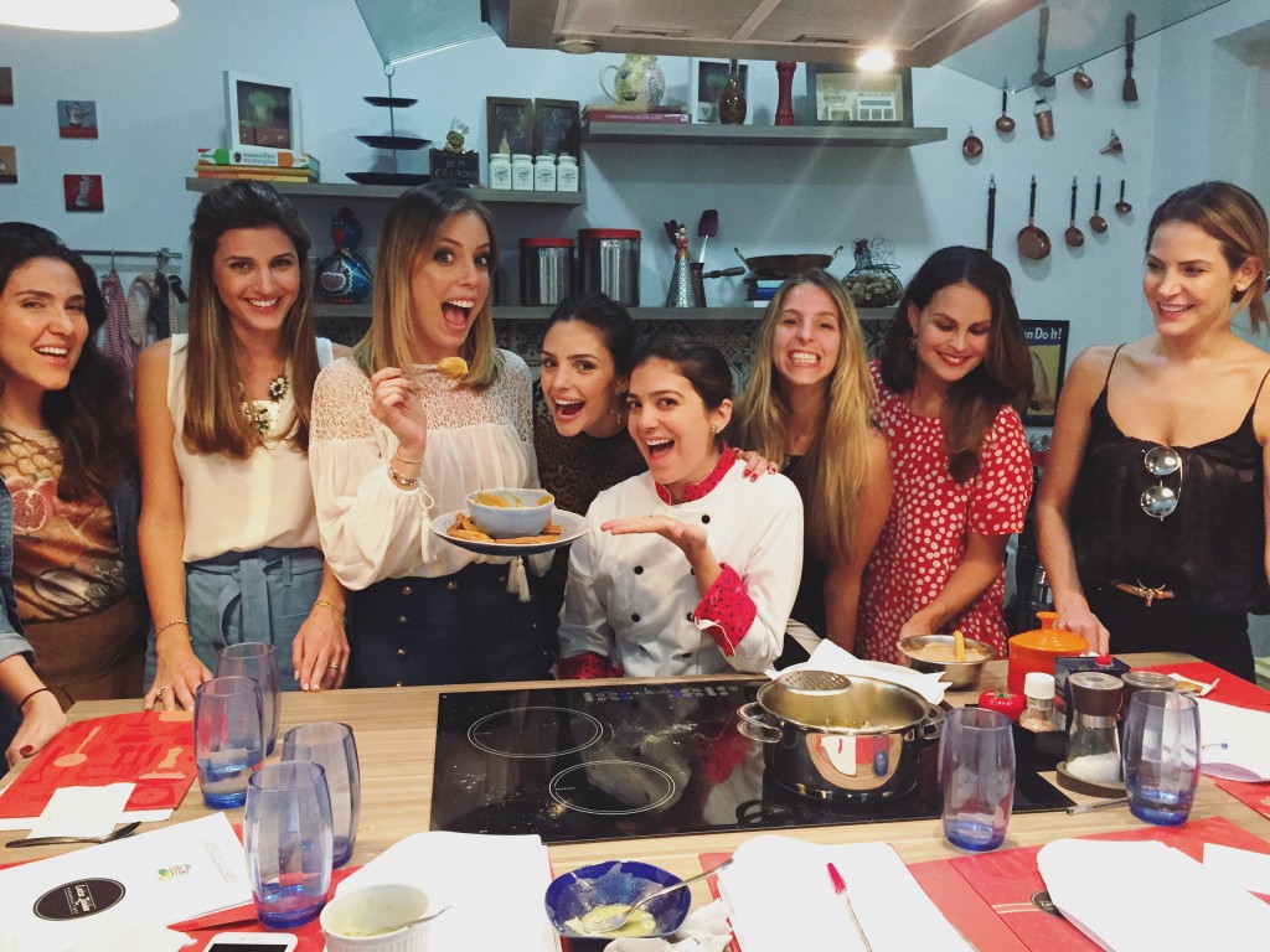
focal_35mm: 29
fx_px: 1064
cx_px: 635
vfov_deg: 48.2
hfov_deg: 61.7
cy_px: 476
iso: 200
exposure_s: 1/30
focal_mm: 4.15
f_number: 2.2
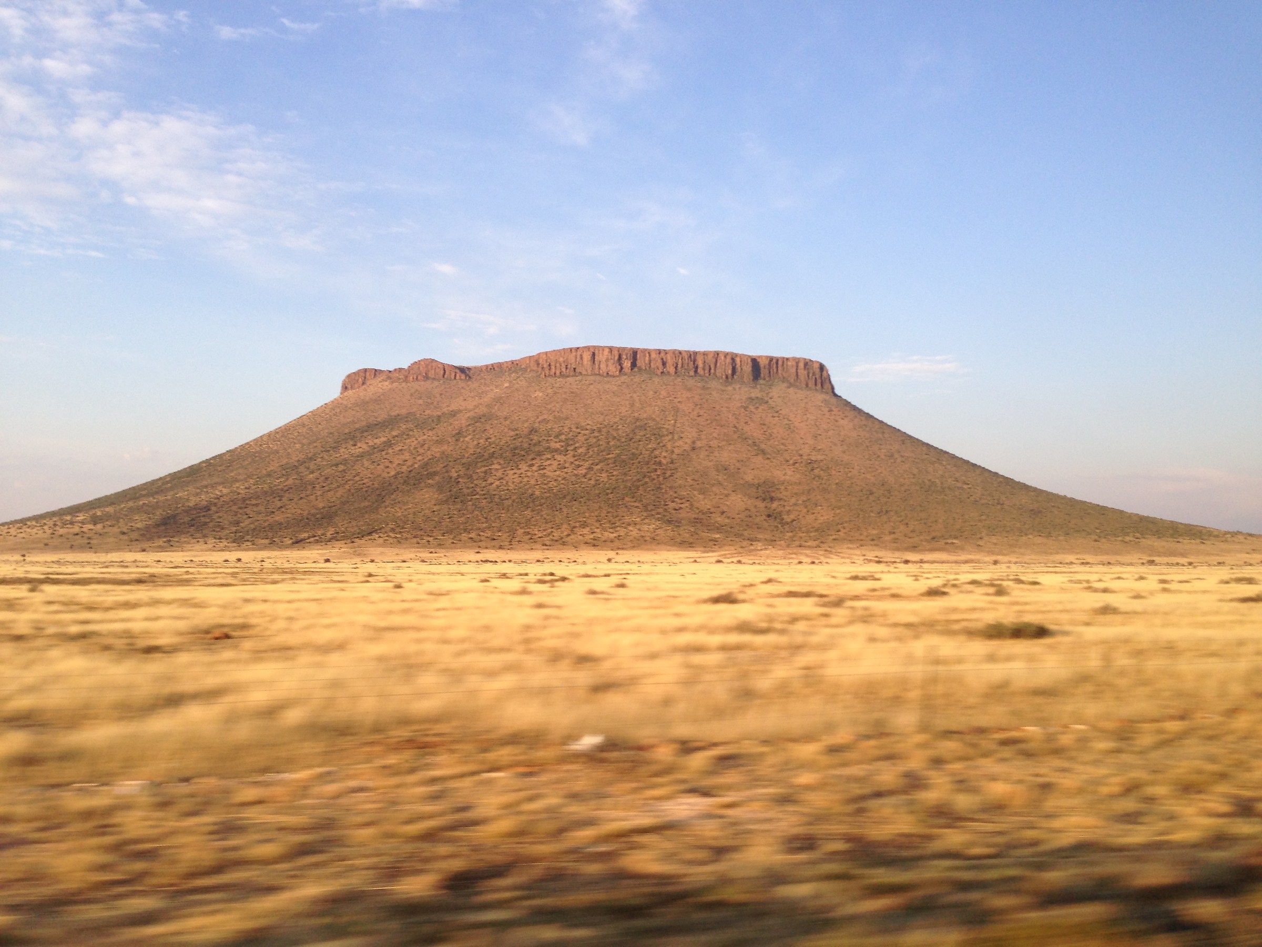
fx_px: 1203
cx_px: 631
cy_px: 474
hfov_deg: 55.4
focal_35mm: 33
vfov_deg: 42.9
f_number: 2.4
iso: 50
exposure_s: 1/129
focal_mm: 4.12
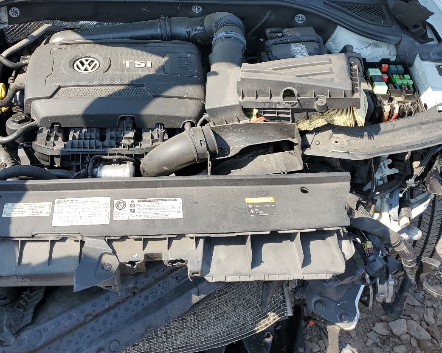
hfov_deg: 46.1
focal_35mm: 39
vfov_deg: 37.5
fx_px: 510
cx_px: 147
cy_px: 100
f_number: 1.5
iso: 50
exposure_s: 1/1000
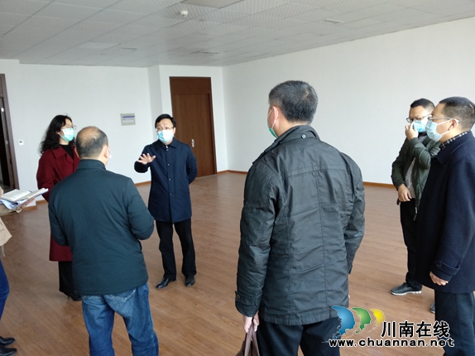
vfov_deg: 48.2
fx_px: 398
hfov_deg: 61.5
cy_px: 168
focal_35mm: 29
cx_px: 214
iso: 320
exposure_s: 1/33
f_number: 2.2
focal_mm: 3.81
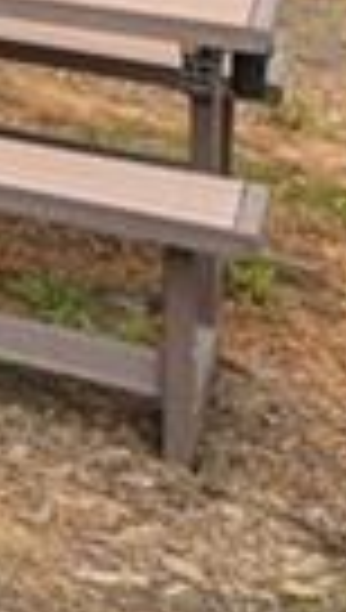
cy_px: -538
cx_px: -1600
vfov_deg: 16.0
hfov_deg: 5.6
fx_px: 1785
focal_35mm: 110
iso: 100
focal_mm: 14
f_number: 8
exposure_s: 1/200
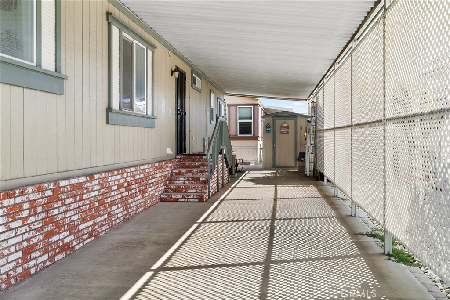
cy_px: 150
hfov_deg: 55.8
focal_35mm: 34
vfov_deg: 38.9
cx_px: 225
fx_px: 425
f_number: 8
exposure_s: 1/5
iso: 80
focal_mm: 34
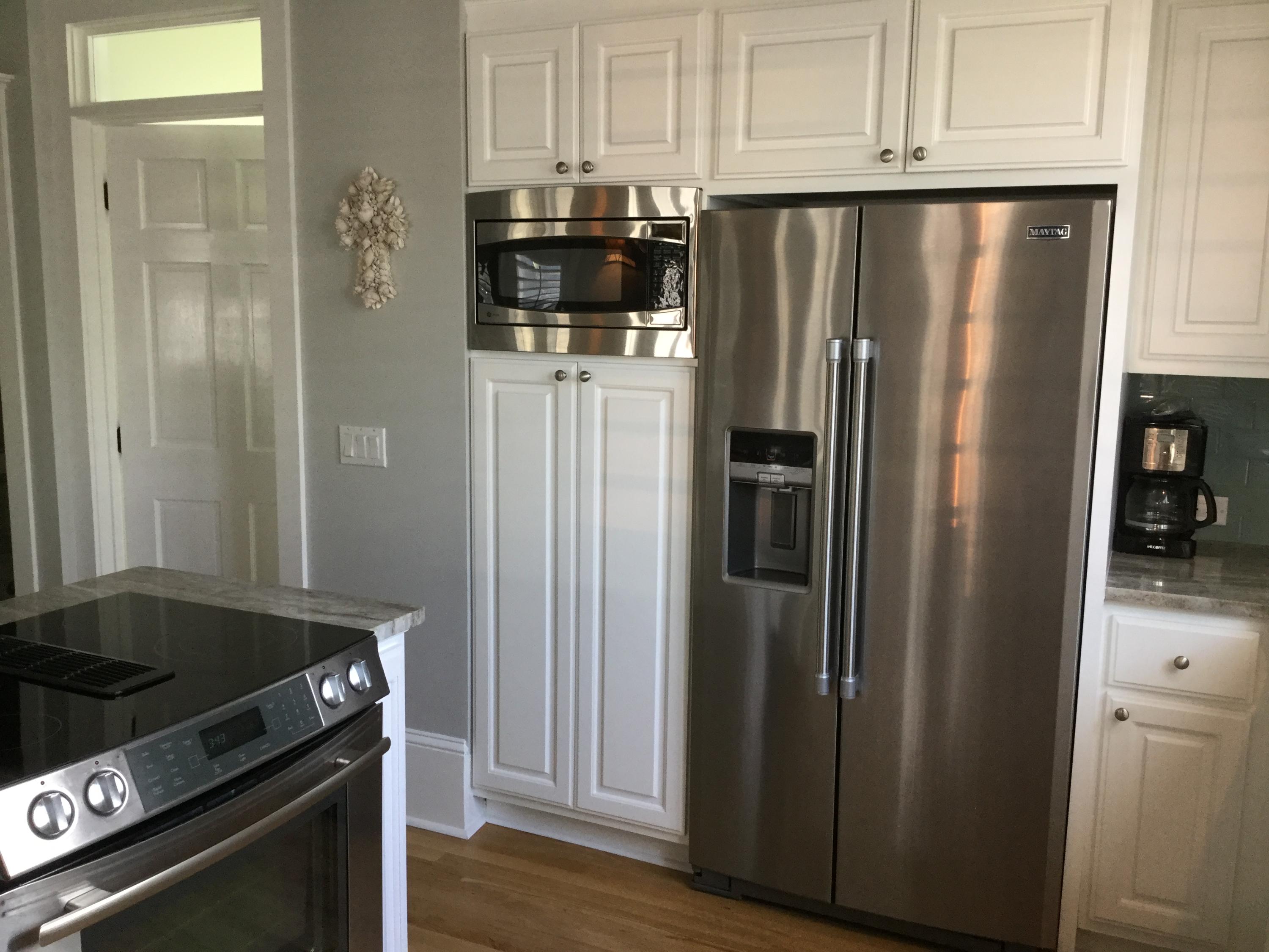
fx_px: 1136
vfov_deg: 45.4
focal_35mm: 31
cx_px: 634
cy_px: 476
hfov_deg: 58.4
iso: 64
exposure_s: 1/30
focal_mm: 3.3
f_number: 2.4
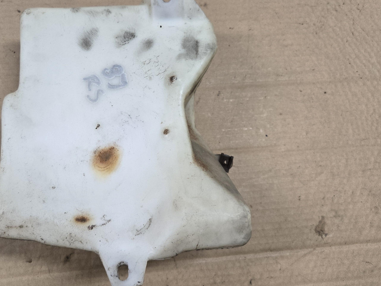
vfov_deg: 39.6
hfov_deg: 51.0
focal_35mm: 36
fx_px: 396
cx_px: 152
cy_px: 126
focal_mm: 5.4
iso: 250
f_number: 1.8
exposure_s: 1/120
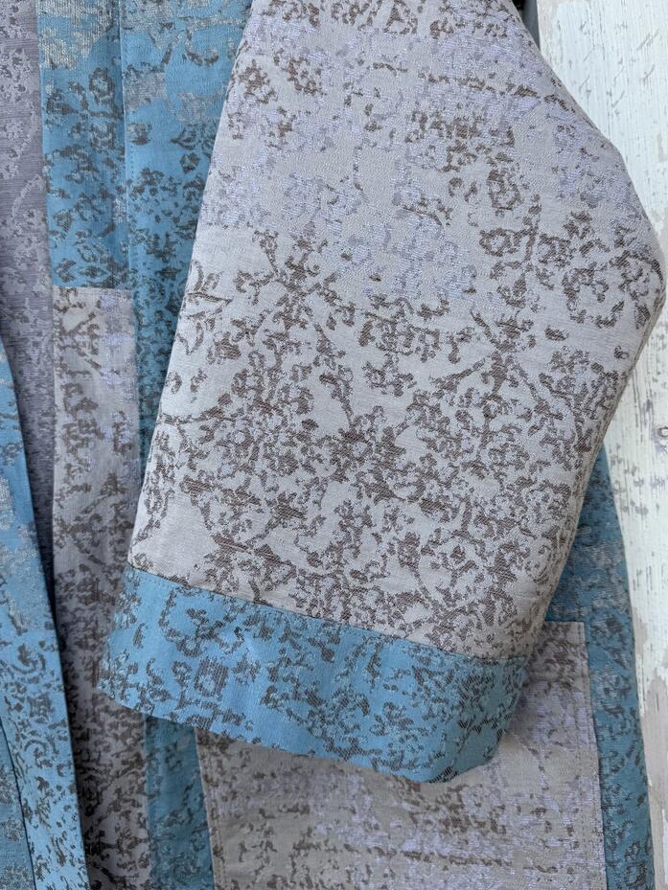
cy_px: 399
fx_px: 797
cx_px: 362
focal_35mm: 31
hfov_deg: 45.4
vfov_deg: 58.2
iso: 80
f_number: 1.78
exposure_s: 1/504
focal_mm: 6.76
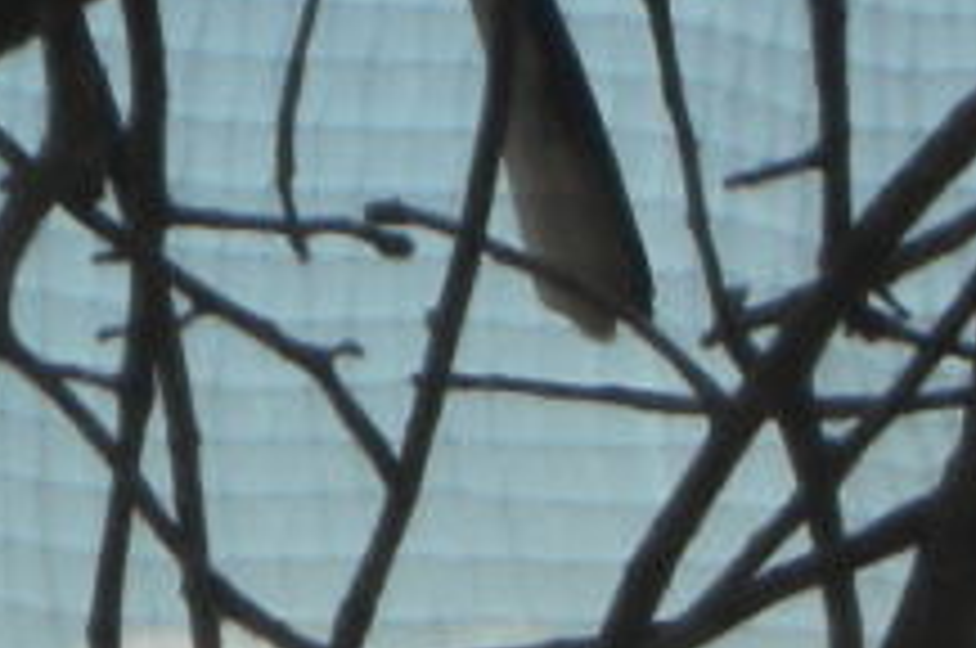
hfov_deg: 4.0
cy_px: -94
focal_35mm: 516
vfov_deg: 2.7
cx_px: -31
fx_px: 13968
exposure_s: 1/500
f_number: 5.4
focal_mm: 17.4
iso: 50
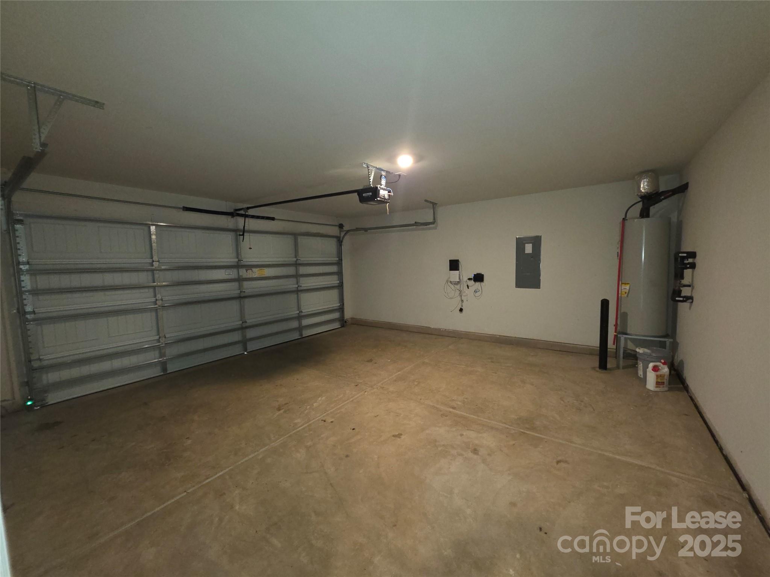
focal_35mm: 13
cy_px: 288
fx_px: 289
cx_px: 385
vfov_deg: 89.9
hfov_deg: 106.2
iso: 320
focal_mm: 2.2
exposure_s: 1/30
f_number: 1.9
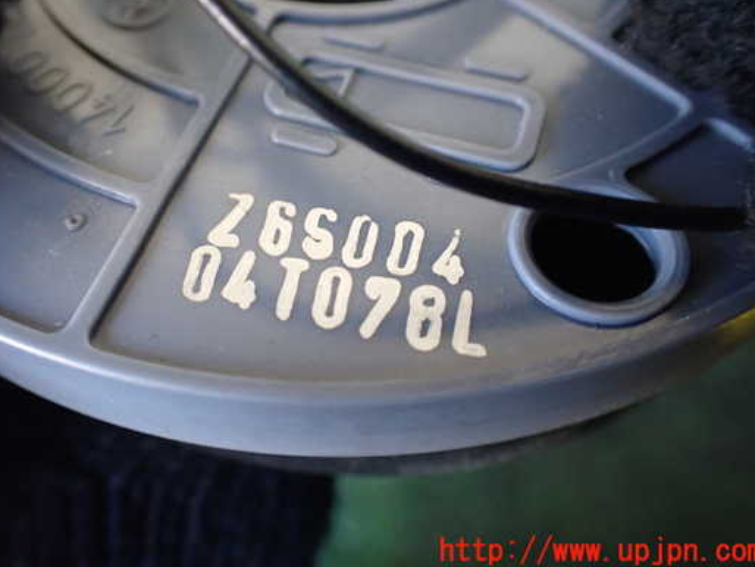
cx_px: 330
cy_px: 239
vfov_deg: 40.6
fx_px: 764
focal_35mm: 35
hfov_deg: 52.5
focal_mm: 5.4
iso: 800
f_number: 2.3
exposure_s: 1/80
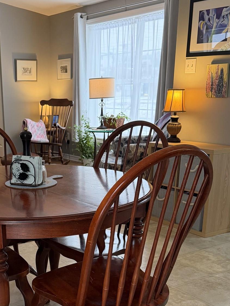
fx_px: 434
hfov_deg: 29.3
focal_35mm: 49
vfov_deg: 38.0
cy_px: 225
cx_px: 61
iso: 400
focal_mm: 6.76
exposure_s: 1/120
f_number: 1.78
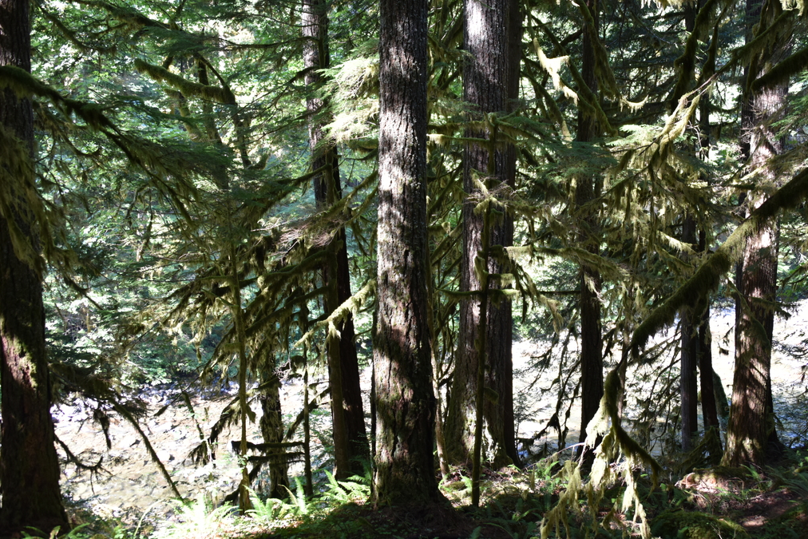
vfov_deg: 31.2
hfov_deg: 45.1
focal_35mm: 43
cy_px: 243
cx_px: 490
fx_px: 965
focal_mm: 34
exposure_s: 1/80
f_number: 3.8
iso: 400
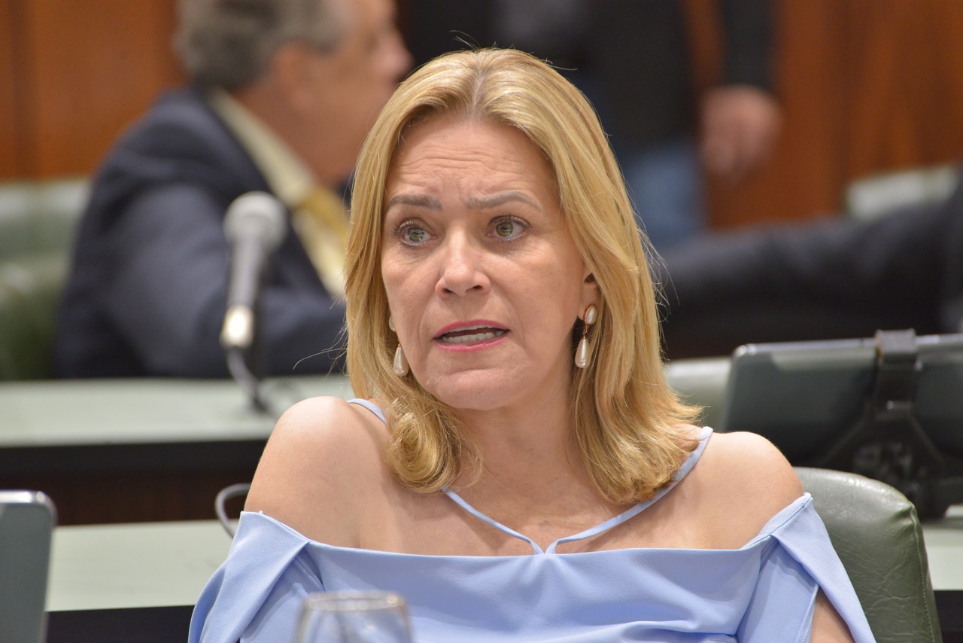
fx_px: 7224
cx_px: 482
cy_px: 322
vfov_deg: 5.1
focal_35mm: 270
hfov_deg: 7.6
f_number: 5.6
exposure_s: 1/160
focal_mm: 270
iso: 2800
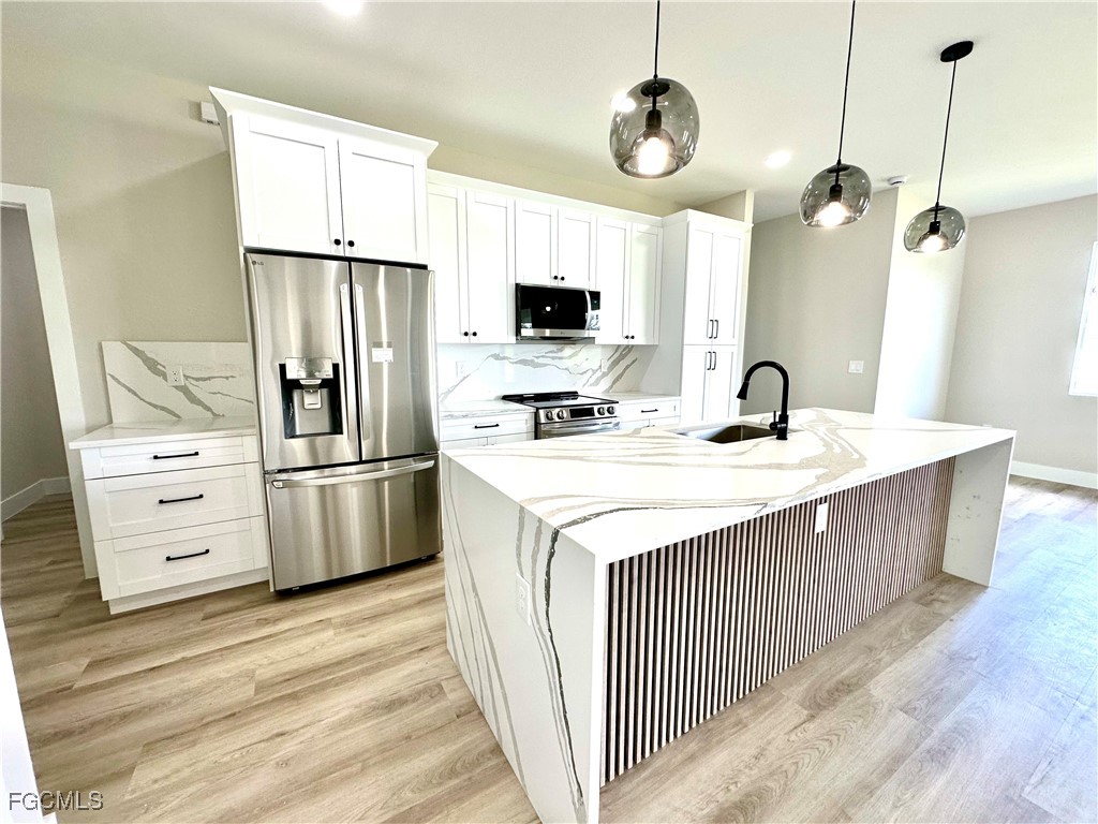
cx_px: 549
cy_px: 412
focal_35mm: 14
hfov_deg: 102.1
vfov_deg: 85.7
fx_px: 444
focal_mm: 2.22
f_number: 2.2
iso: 80
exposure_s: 1/120
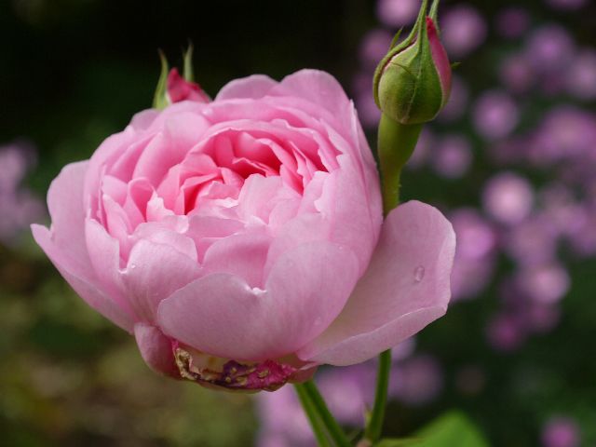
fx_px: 1722
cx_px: 298
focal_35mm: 100
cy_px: 224
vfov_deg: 14.8
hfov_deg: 19.6
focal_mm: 50
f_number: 7.1
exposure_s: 1/80
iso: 100
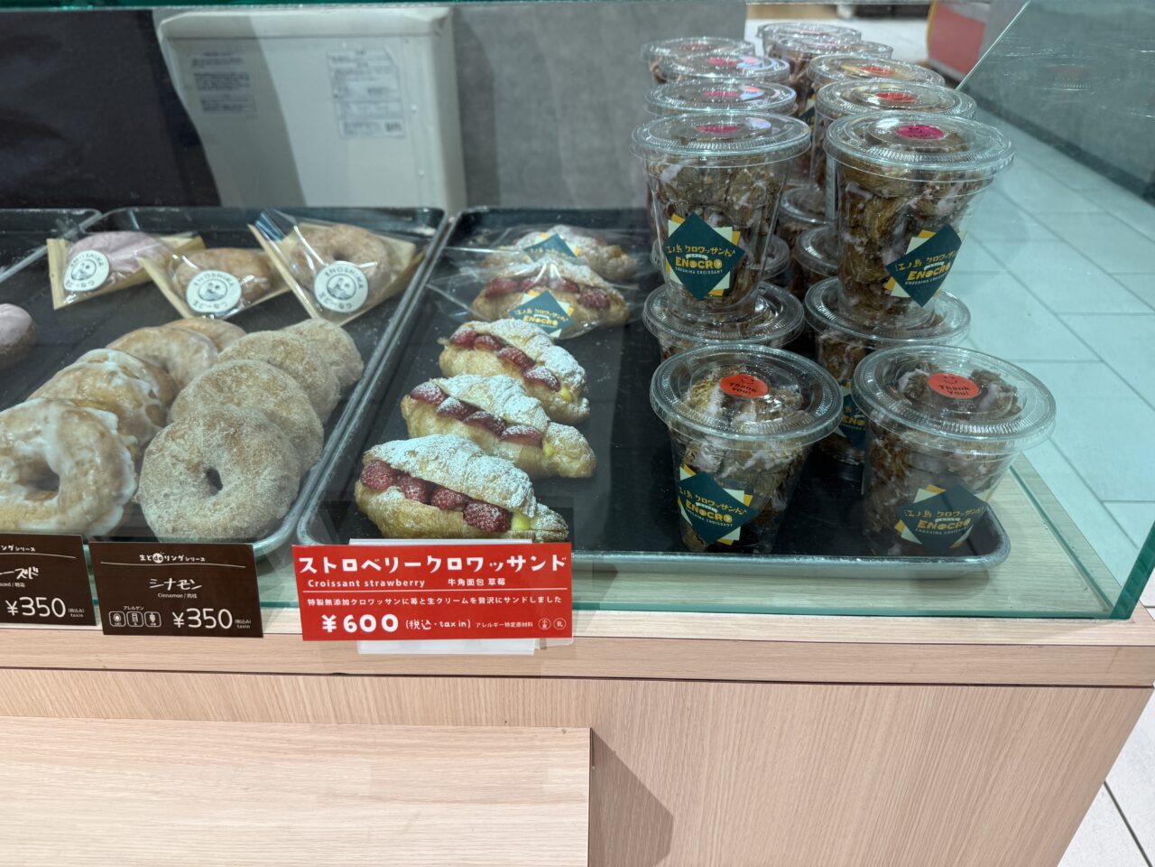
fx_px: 801
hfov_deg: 71.6
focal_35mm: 24
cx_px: 578
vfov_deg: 56.8
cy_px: 434
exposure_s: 1/100
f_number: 1.78
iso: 80
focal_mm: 6.76
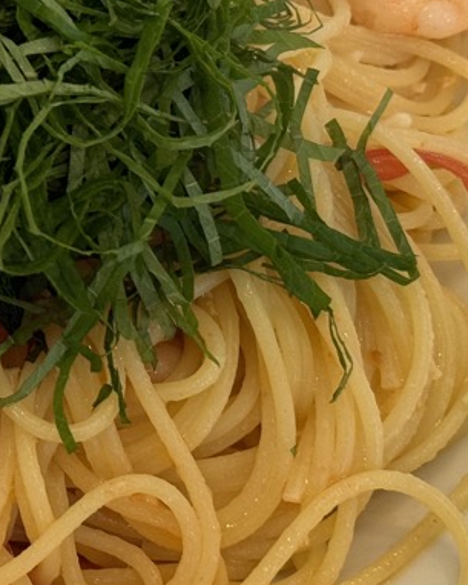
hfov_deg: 12.1
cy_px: 272
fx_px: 2181
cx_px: 2
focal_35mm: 126
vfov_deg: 15.3
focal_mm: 6.76
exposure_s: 1/50
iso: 160
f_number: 1.78
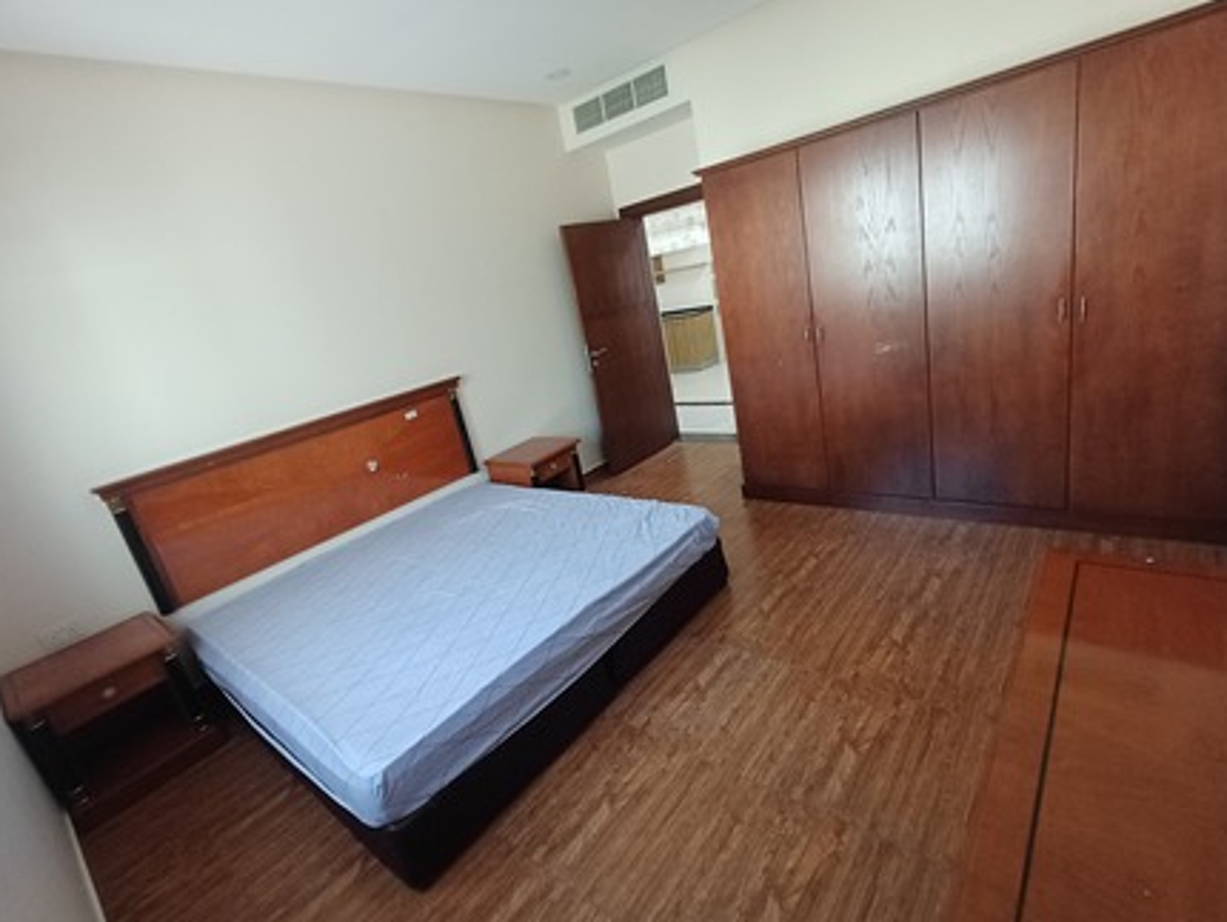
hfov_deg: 91.0
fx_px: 603
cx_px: 612
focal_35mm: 17
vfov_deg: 74.8
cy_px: 475
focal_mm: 1.64
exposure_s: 1/25
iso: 160
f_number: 2.2
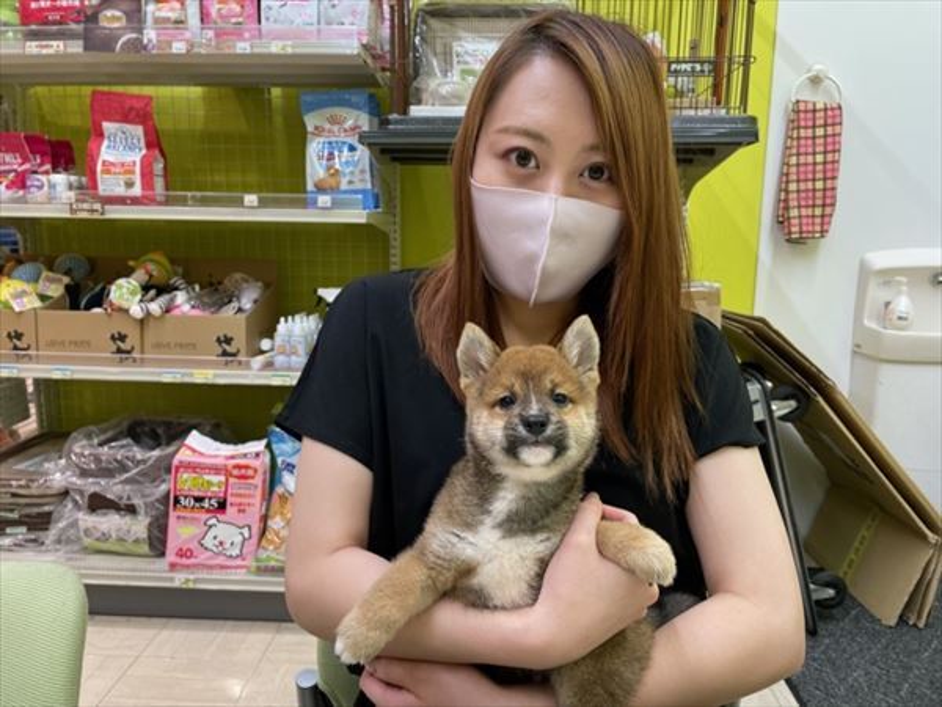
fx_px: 708
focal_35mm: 26
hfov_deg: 67.3
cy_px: 354
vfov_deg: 53.1
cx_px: 471
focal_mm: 4.2
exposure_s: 1/60
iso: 64
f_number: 1.6
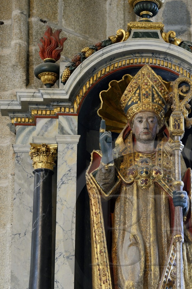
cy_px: 231
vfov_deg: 13.0
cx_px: 151
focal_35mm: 157
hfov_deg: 8.7
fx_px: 1259
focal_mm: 98
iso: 400
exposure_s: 1/15
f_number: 4
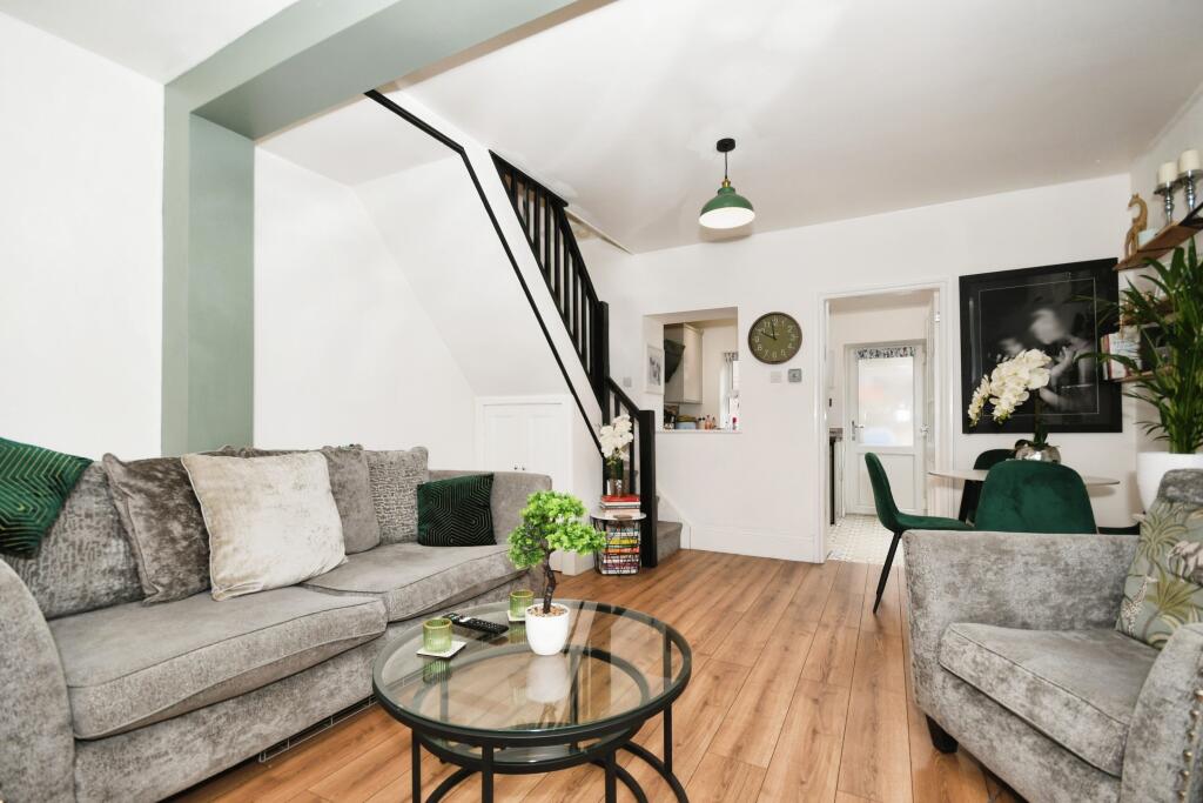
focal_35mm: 15
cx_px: 602
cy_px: 402
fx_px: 501
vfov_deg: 77.3
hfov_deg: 100.4
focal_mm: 10
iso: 400
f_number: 8
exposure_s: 1/60
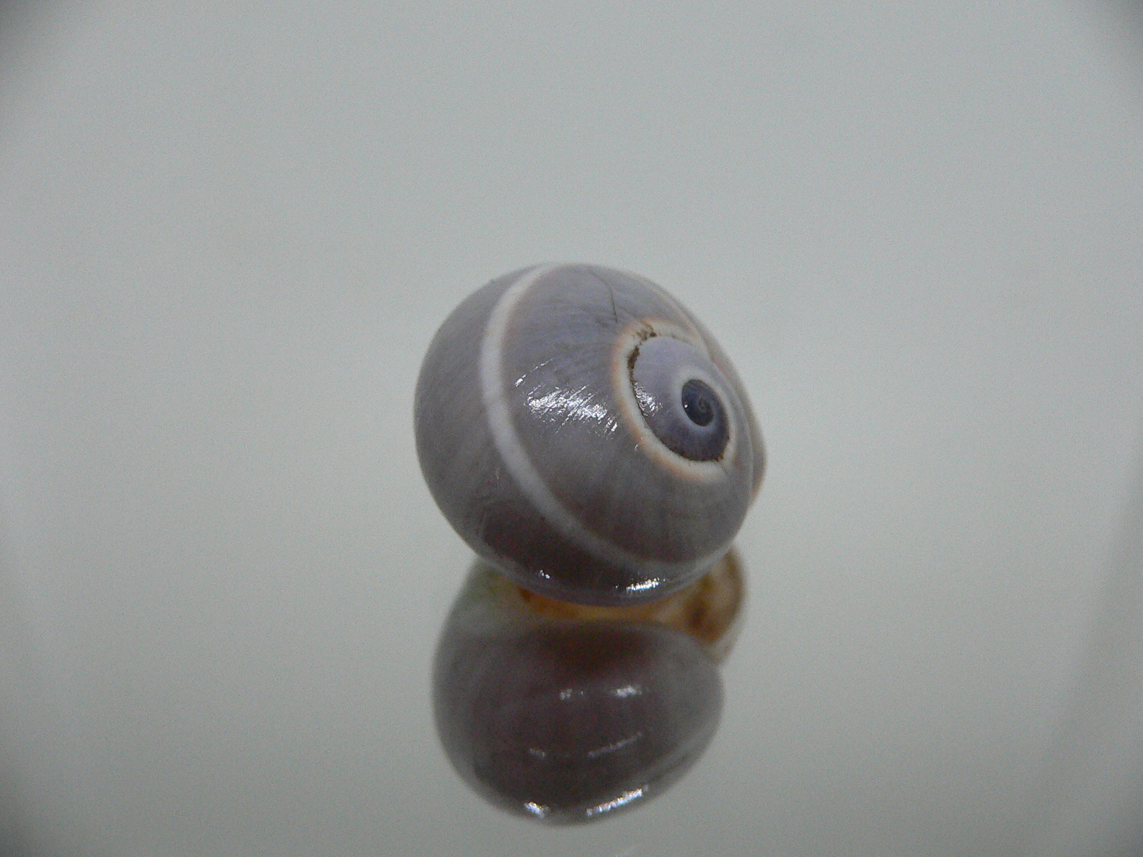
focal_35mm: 35
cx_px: 572
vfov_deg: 40.7
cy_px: 428
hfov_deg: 52.6
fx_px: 1156
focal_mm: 4.6
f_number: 2.8
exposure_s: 1/60
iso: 200
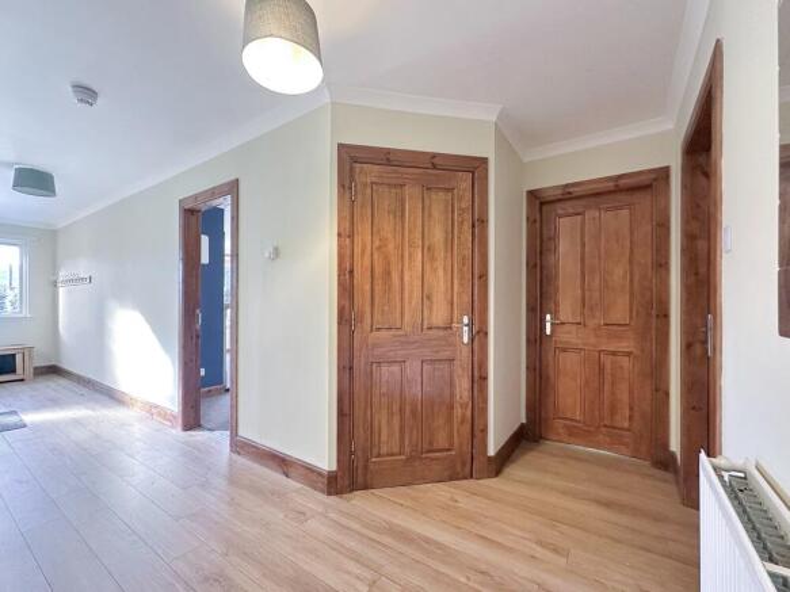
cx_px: 395
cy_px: 296
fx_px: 319
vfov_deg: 85.7
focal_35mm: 14
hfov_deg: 102.1
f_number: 2.2
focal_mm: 2.22
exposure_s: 1/50
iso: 250
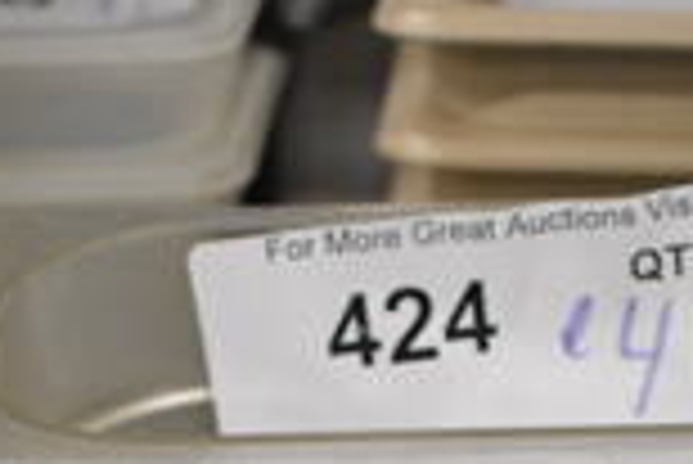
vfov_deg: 13.9
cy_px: 671
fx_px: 1792
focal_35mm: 93
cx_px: 472
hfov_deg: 21.8
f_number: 3.5
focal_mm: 20
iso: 2000
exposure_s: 1/125
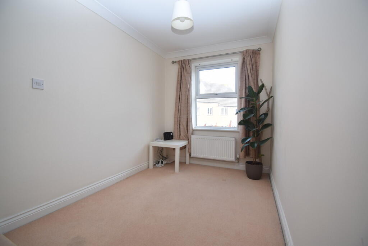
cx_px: 184
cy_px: 123
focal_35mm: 15
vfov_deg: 77.3
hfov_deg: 100.4
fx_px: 153
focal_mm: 10
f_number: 5.6
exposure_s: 1/125
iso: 400
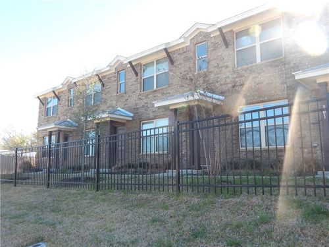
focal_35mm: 31
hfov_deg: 58.4
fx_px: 295
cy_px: 124
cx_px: 164
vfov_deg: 45.4
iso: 125
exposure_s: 1/320
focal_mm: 5.6
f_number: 3.2
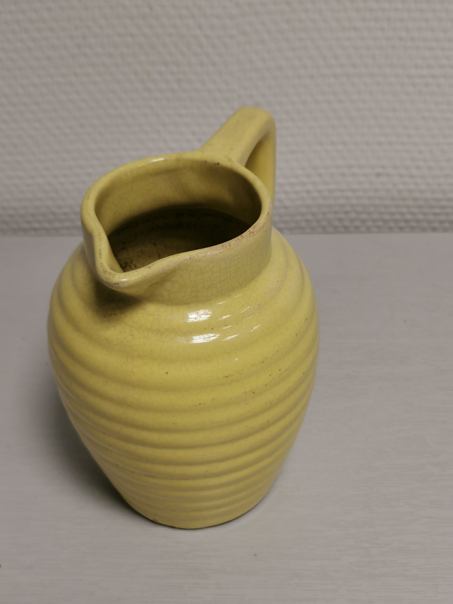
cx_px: 226
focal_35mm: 60
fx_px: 1047
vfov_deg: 32.2
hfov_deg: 24.4
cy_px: 302
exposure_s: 1/100
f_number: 1.8
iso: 100
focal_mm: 5.58
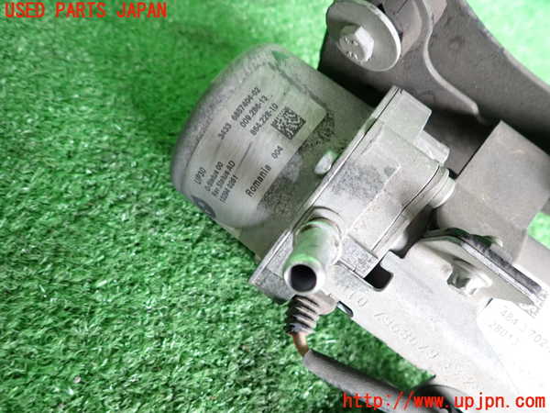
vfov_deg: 54.9
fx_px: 397
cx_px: 275
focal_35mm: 25
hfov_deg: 69.4
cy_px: 206
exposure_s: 1/30
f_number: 2
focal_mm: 4.5
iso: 250
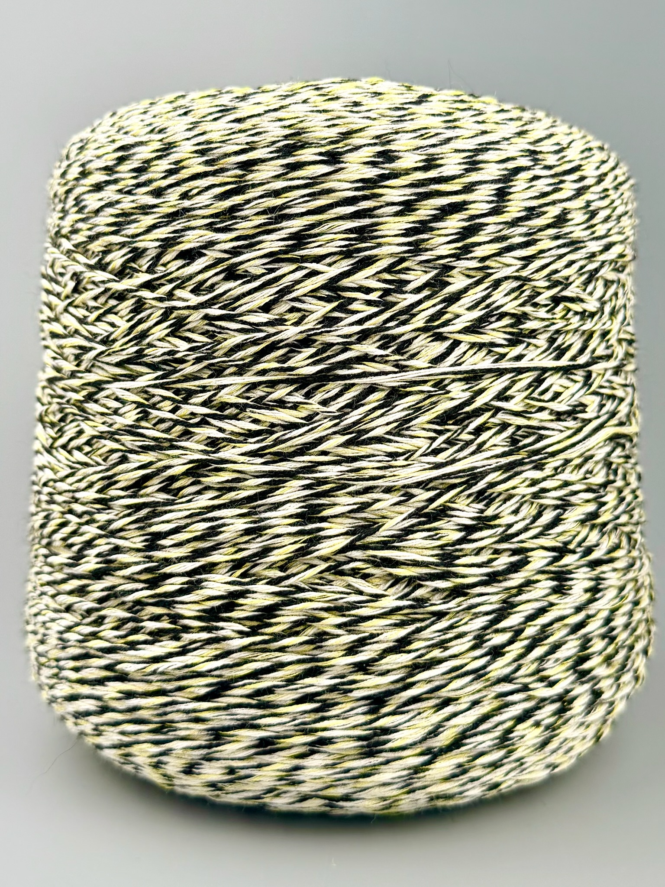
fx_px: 615
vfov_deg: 71.6
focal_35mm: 24
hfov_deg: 56.8
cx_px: 332
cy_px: 444
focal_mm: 6.76
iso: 80
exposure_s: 1/840
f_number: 1.78
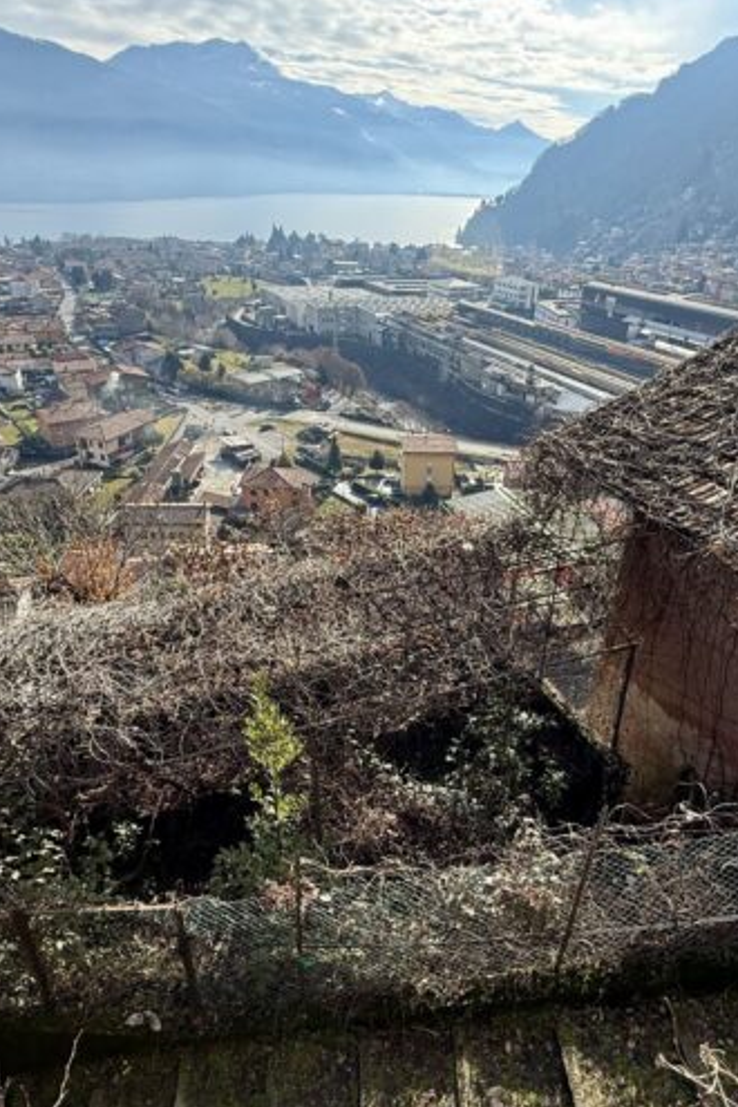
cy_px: 550
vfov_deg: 84.0
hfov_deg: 61.8
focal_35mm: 20
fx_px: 615
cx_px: 403
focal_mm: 2.22
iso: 64
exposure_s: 1/888
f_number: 2.2
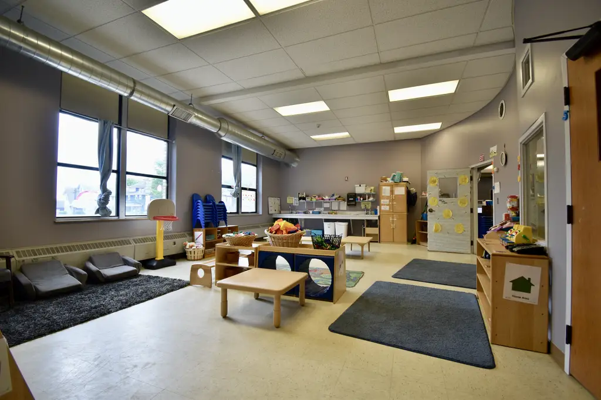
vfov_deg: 77.3
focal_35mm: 15
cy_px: 200
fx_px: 250
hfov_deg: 100.4
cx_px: 300
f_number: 4.5
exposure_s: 1/15
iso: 100
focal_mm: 10
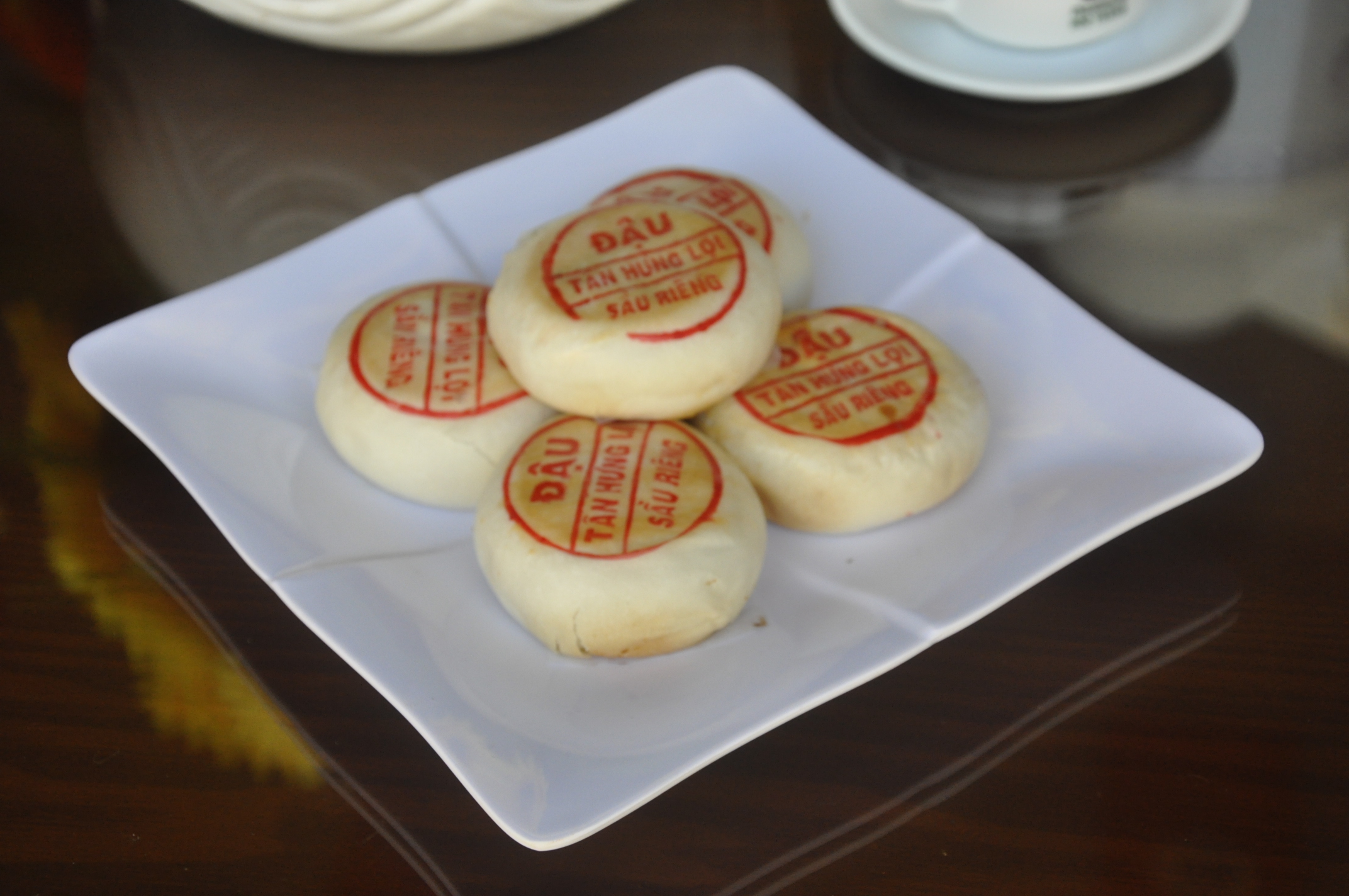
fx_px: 2919
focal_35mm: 78
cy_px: 448
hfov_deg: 26.0
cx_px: 674
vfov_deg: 17.4
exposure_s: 1/180
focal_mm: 52
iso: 1000
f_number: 6.7
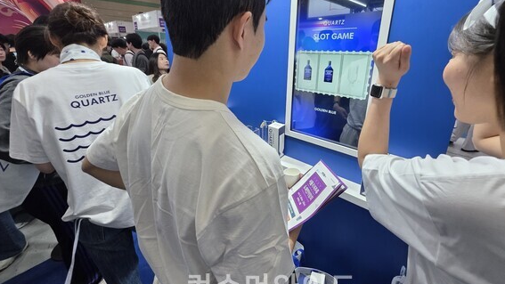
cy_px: 113
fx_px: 201
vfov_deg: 69.8
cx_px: 258
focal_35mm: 15
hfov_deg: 103.0
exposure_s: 1/120
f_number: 1.9
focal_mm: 2.2
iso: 100
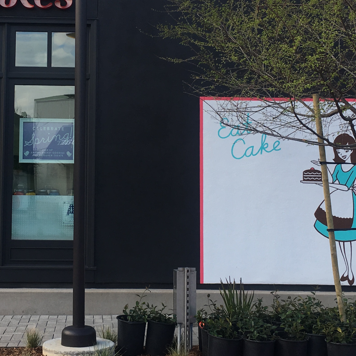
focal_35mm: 65
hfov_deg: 26.3
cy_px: 128
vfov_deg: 26.4
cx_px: 112
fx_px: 756
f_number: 2.2
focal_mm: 4.15
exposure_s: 1/379
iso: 25
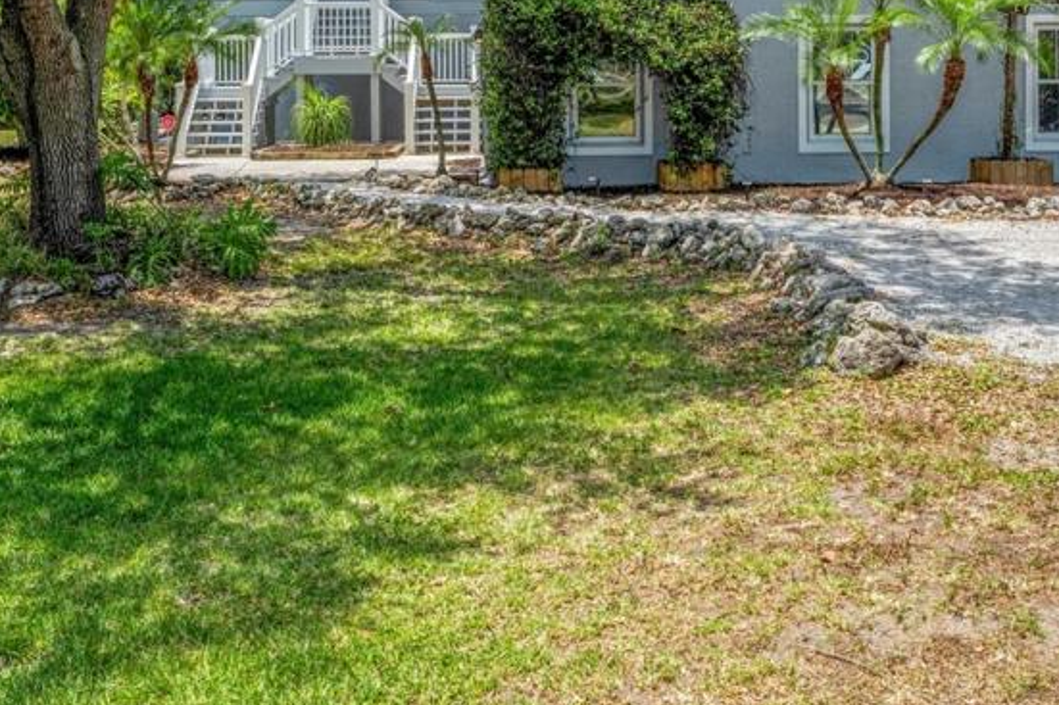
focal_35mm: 49
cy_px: 60
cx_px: 559
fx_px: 1441
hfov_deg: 40.3
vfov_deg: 26.5
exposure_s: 1/80
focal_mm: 25
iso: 200
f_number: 9
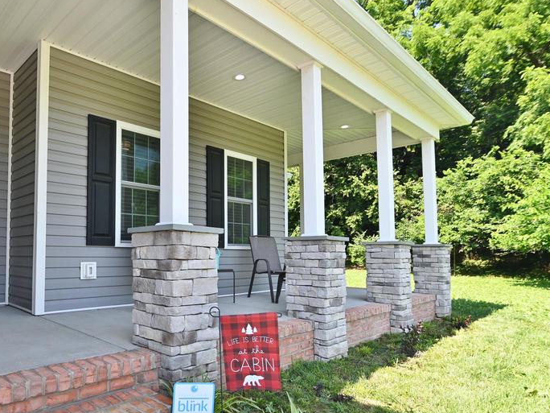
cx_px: 150
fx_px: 365
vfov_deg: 58.6
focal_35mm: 23
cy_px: 238
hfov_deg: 69.9
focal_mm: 16
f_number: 5
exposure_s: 1/250
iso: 200
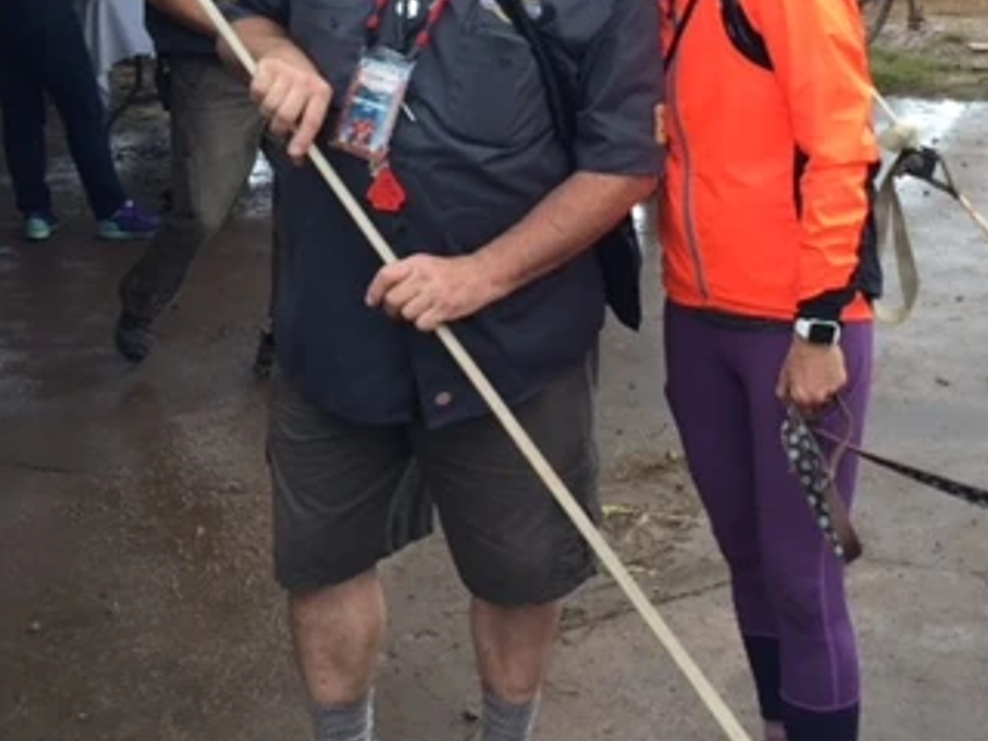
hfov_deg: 32.8
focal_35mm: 58
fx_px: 1655
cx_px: 701
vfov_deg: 25.1
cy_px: 232
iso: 32
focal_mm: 4.15
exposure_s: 1/182
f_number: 2.2
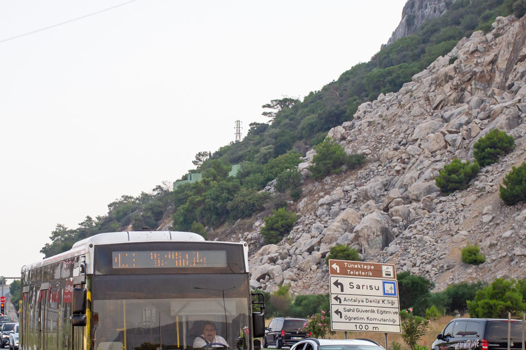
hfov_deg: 21.1
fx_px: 1402
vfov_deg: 14.2
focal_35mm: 96
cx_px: 162
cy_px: 242
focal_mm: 40
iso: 800
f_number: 5.6
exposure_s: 1/1600
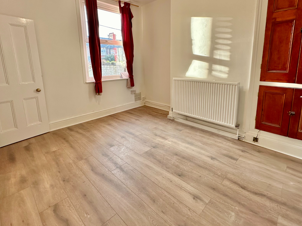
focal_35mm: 18
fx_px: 157
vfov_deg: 70.9
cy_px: 90
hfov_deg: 87.6
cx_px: 162
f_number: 2.2
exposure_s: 1/99
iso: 80
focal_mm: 2.22
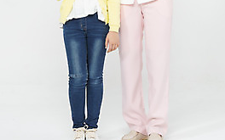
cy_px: -5
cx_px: 113
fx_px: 852
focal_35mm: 139
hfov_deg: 15.0
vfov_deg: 9.4
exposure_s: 1/125
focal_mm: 90
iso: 100
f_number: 16
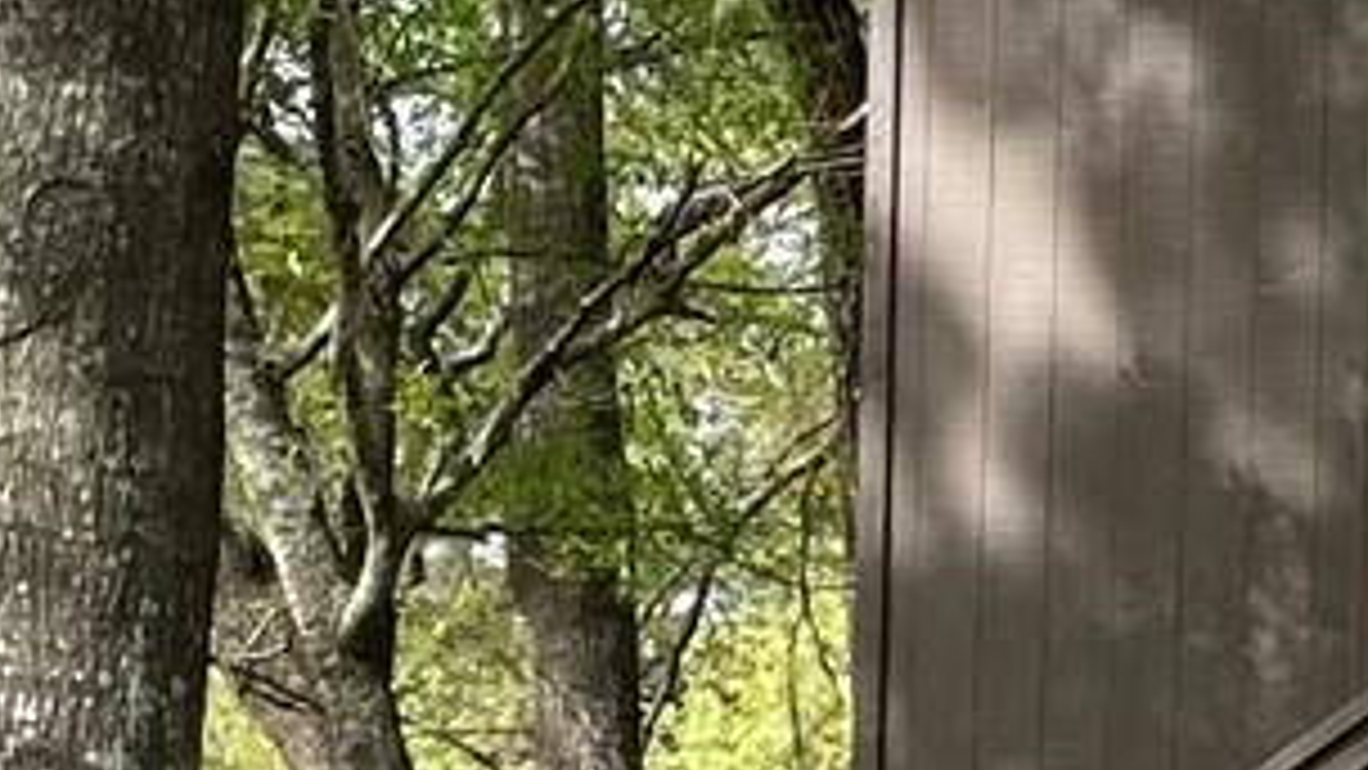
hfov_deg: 10.7
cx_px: 2376
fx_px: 6928
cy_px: 1504
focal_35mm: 191
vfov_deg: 6.2
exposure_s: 1/947
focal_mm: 4.2
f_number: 1.6
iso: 32
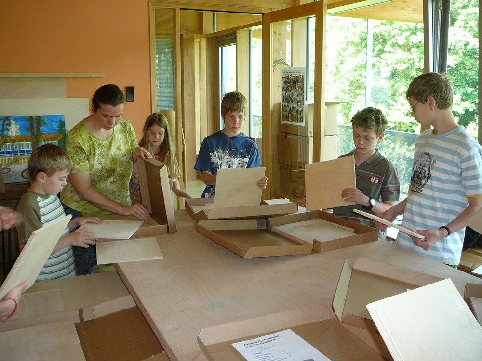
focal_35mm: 35
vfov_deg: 40.7
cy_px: 180
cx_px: 241
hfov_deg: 52.6
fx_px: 487
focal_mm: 5.2
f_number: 2.8
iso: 100
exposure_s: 1/40
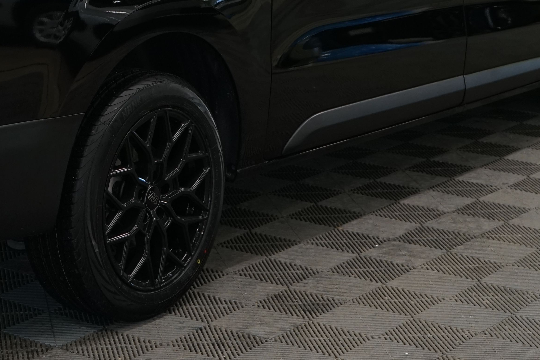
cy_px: -50
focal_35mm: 106
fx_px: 1590
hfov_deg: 19.0
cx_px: 59
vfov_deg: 12.7
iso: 800
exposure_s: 1/50
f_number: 5.6
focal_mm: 41
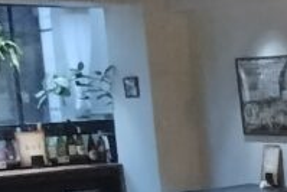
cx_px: 545
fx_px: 854
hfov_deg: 15.7
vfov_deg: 12.6
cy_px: 199
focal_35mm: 107
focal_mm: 1.66
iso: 1172
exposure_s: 1/25
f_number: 2.2
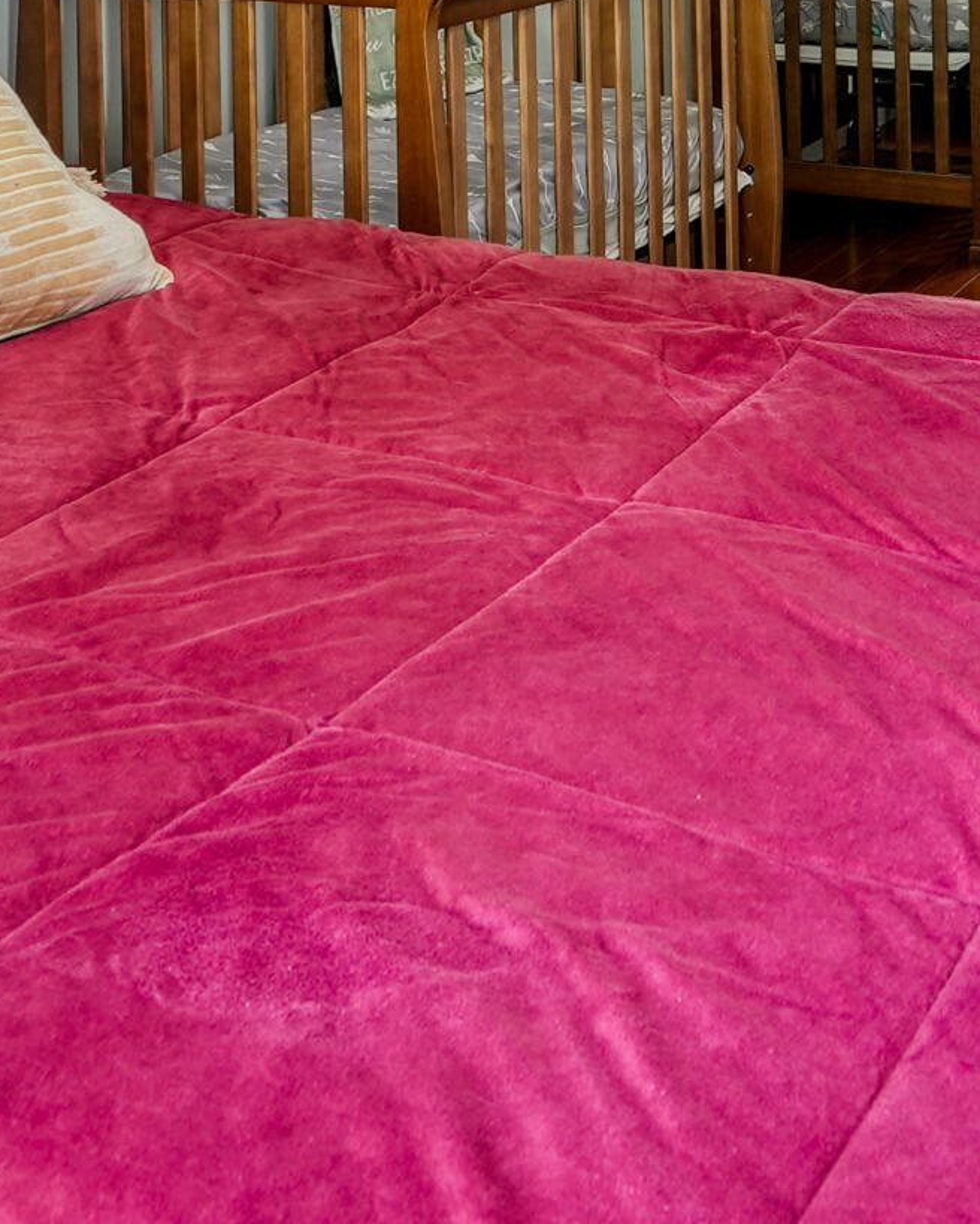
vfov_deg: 29.6
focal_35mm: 55
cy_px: -220
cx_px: 545
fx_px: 1993
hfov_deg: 27.6
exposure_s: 1/6
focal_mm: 16
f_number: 9
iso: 800
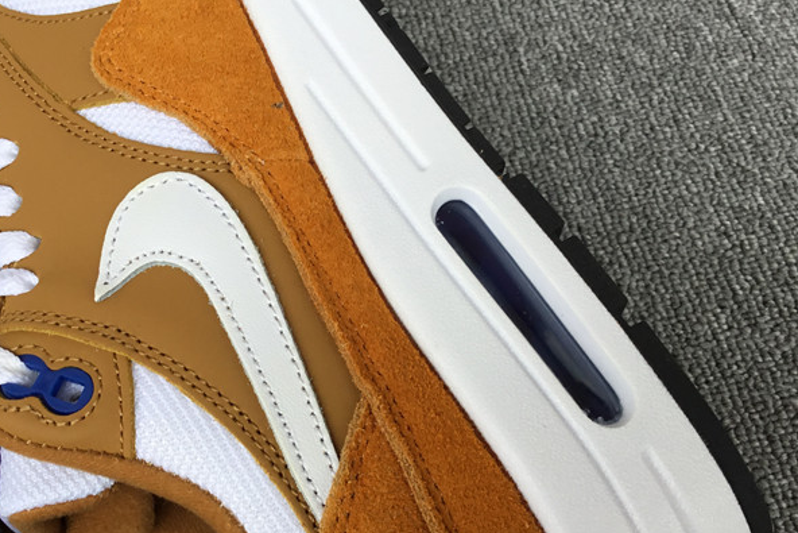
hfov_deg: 40.2
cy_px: 312
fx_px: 1086
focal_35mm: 49
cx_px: 338
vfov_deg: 27.5
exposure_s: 1/100
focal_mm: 3.3
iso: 25
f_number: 2.4
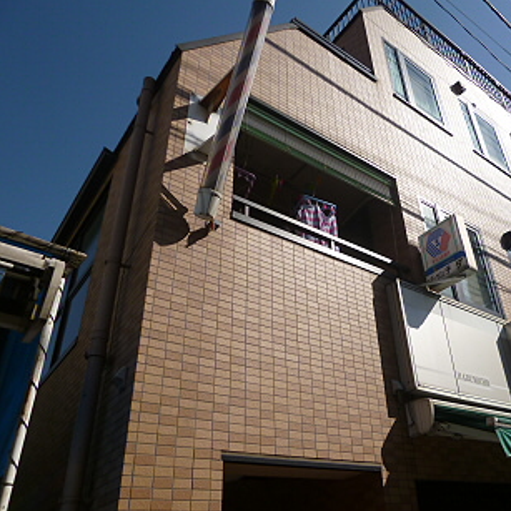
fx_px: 484
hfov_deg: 54.3
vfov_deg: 55.6
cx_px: 348
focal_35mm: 29
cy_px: 257
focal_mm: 4.3
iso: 100
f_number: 8
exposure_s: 1/250
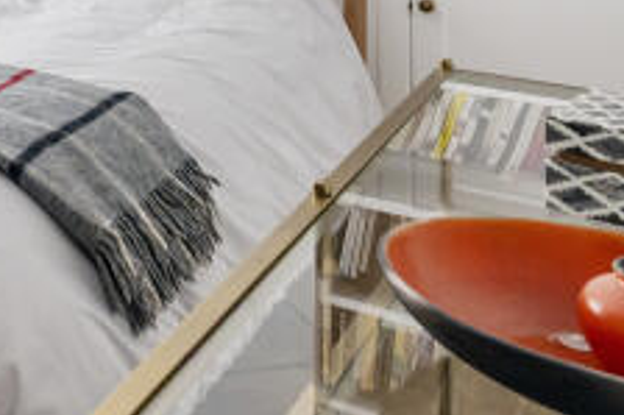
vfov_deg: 17.8
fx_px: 1108
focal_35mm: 64
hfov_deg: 23.4
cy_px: -285
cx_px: -373
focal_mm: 14
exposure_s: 1/40
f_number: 10
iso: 400
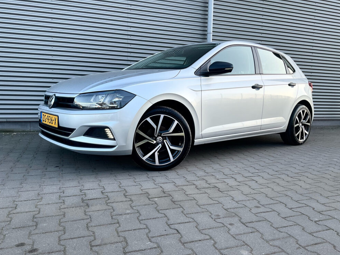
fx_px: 295
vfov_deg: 46.8
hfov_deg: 60.0
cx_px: 174
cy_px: 125
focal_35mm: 30
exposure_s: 1/179
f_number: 1.8
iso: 16
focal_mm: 3
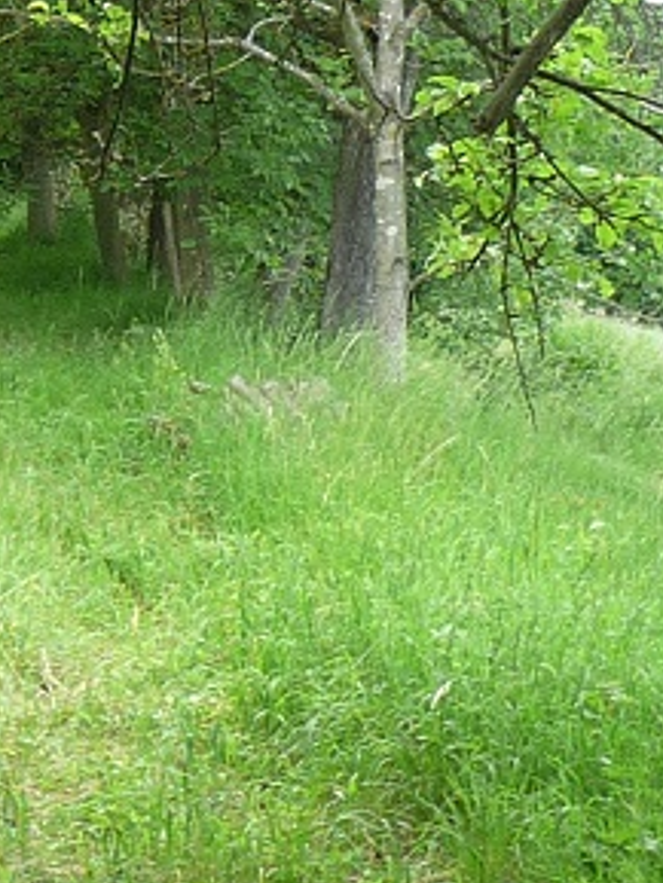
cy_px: 412
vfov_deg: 14.6
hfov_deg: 10.8
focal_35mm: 135
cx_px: -112
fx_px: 3445
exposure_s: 1/30
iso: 100
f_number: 3.4
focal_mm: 5
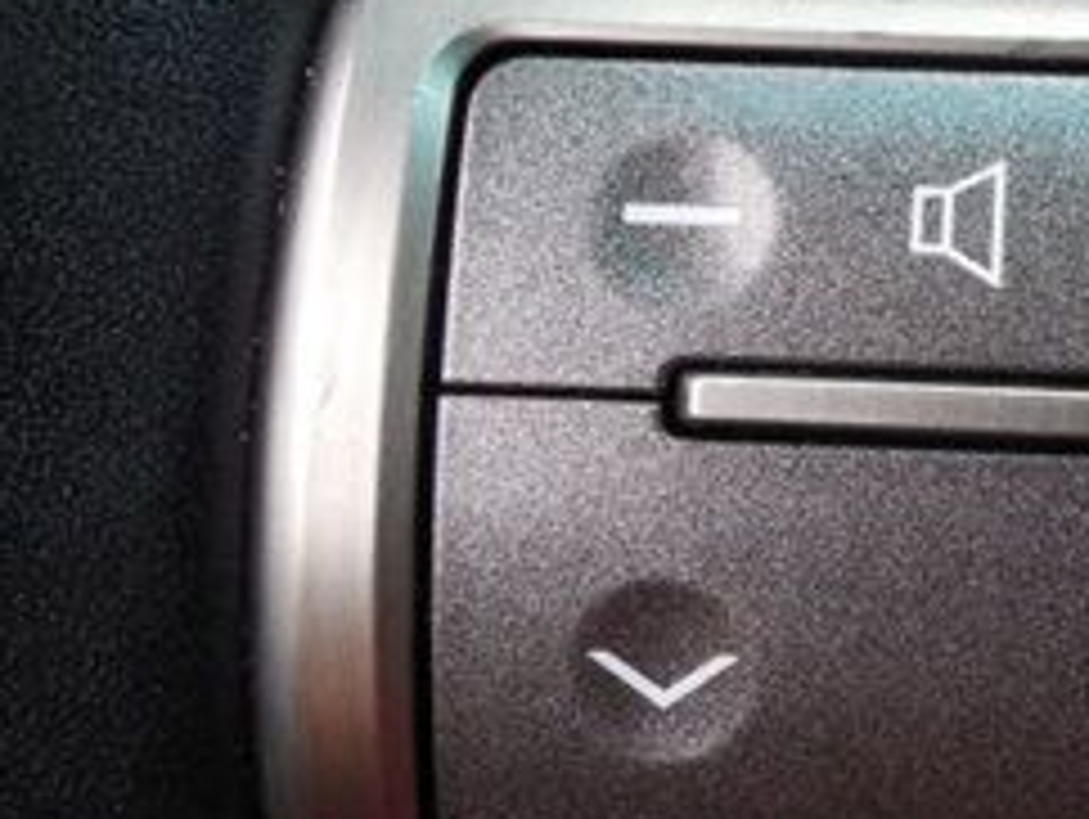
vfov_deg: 22.3
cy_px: 374
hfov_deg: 28.2
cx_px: 990
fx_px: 2078
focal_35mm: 66
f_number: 3.3
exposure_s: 1/125
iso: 125
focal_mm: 4.5
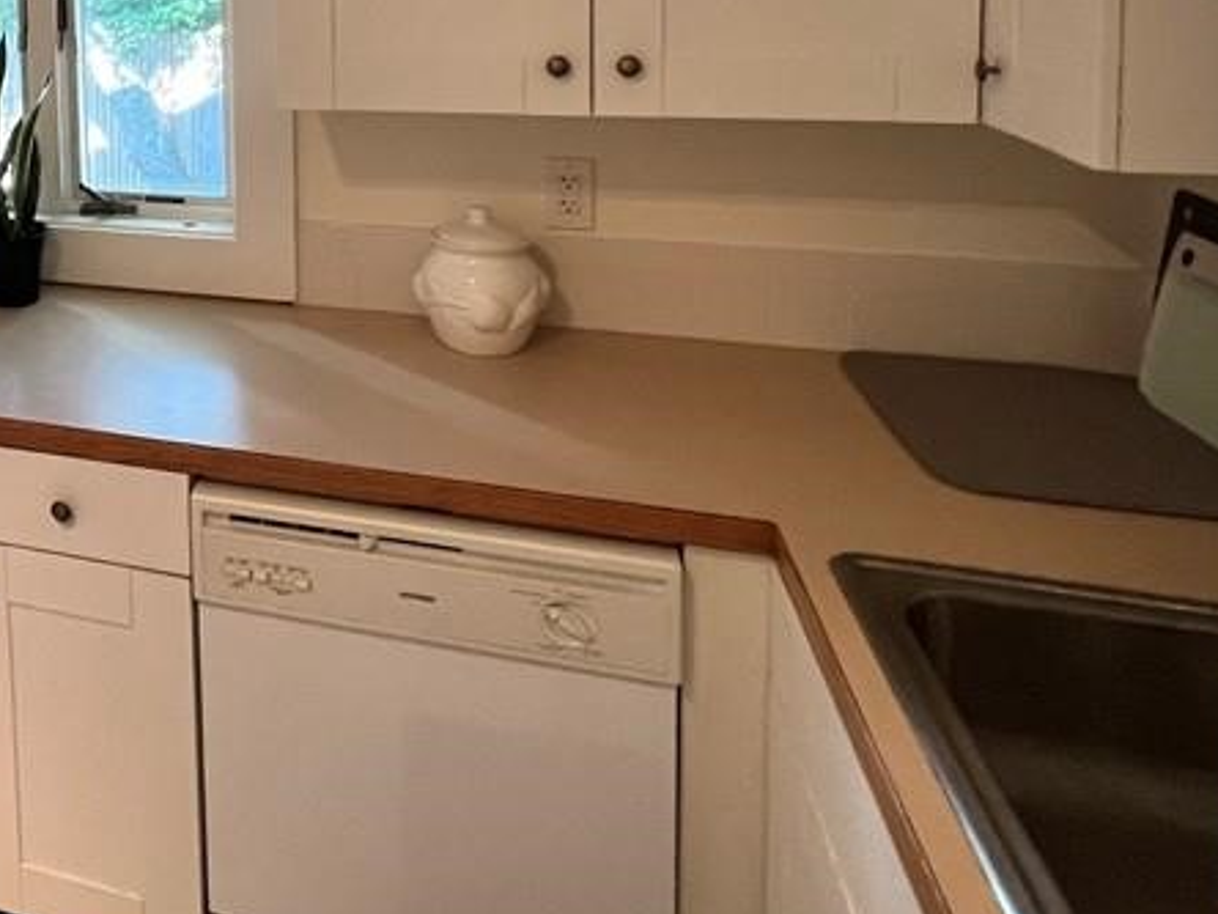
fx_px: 1056
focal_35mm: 30
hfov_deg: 50.8
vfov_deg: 41.4
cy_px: 22
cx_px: 58
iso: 320
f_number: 1.8
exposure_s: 1/60
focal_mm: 1.57
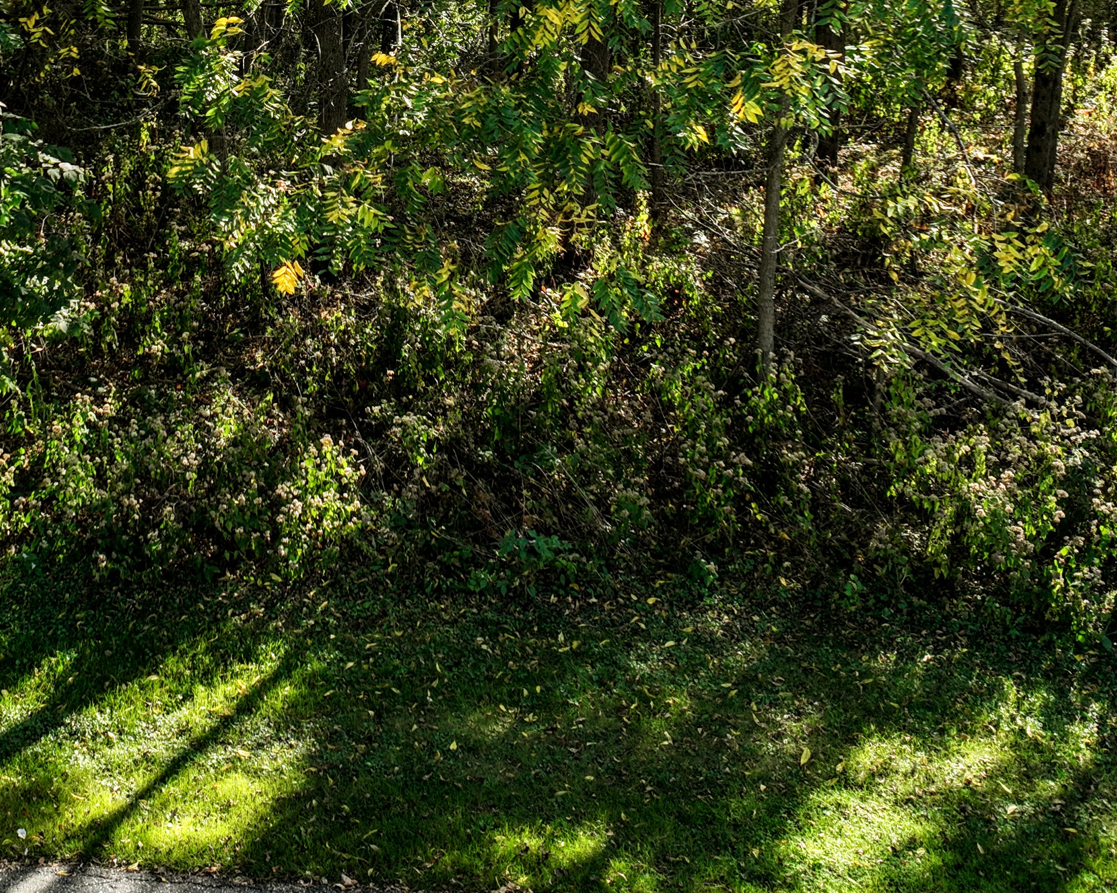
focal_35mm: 57
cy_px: -14
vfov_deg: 25.3
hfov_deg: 32.4
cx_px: 281
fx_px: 1884
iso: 120
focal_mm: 12.29
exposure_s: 1/400
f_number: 2.8
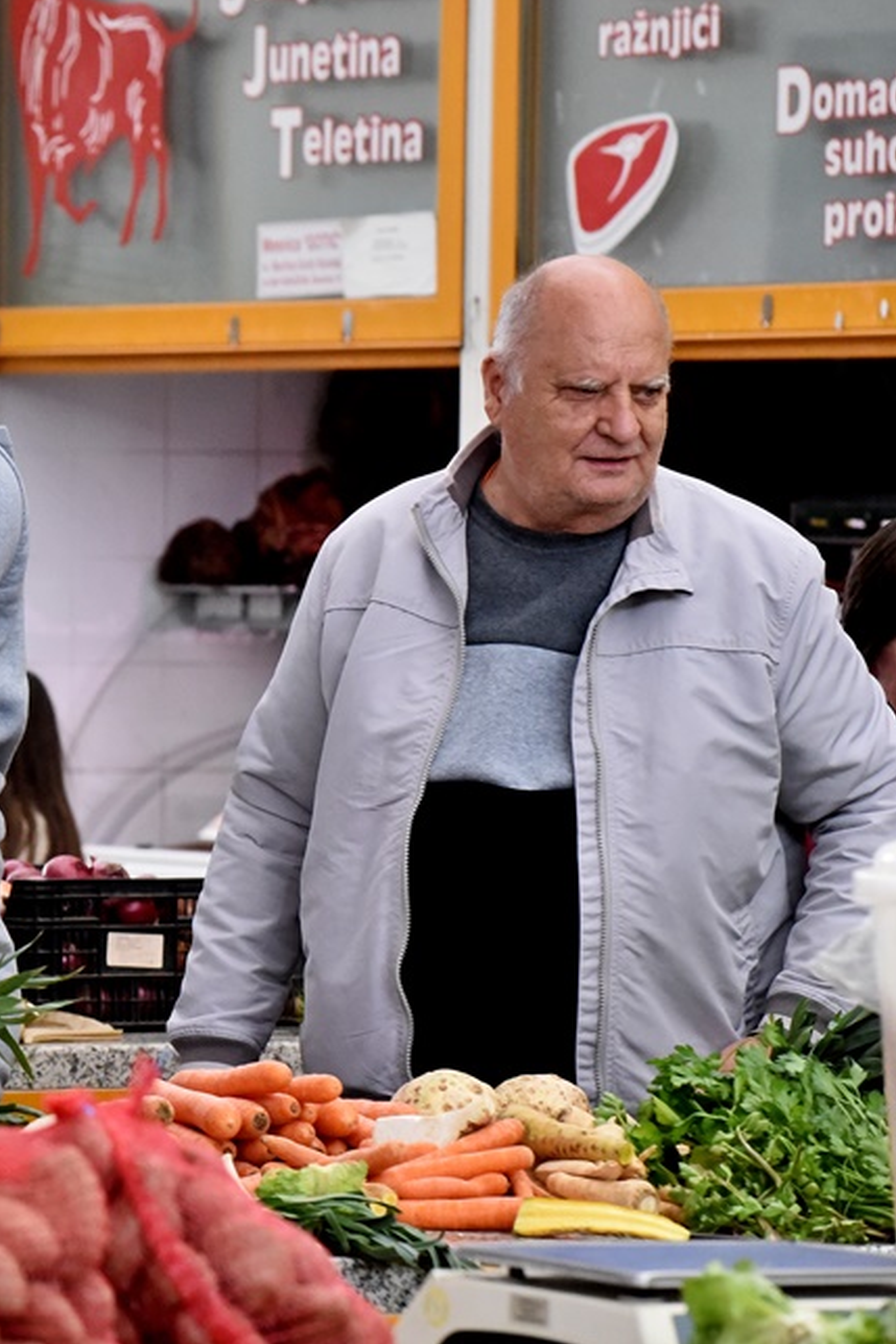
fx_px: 9514
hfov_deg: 5.4
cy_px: 642
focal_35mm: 255
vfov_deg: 8.1
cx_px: -171
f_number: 7.1
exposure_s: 1/1000
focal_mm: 160
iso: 4000
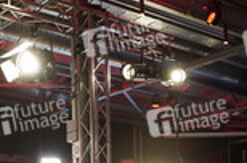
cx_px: 145
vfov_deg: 15.4
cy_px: 238
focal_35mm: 82
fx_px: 561
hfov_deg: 24.8
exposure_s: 1/40
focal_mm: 28
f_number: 6.3
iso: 2500
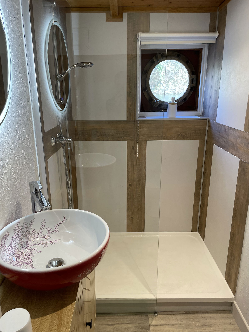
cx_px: 124
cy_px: 166
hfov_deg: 53.1
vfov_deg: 67.3
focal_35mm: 26
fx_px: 249
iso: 100
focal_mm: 4.2
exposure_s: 1/100
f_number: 1.6
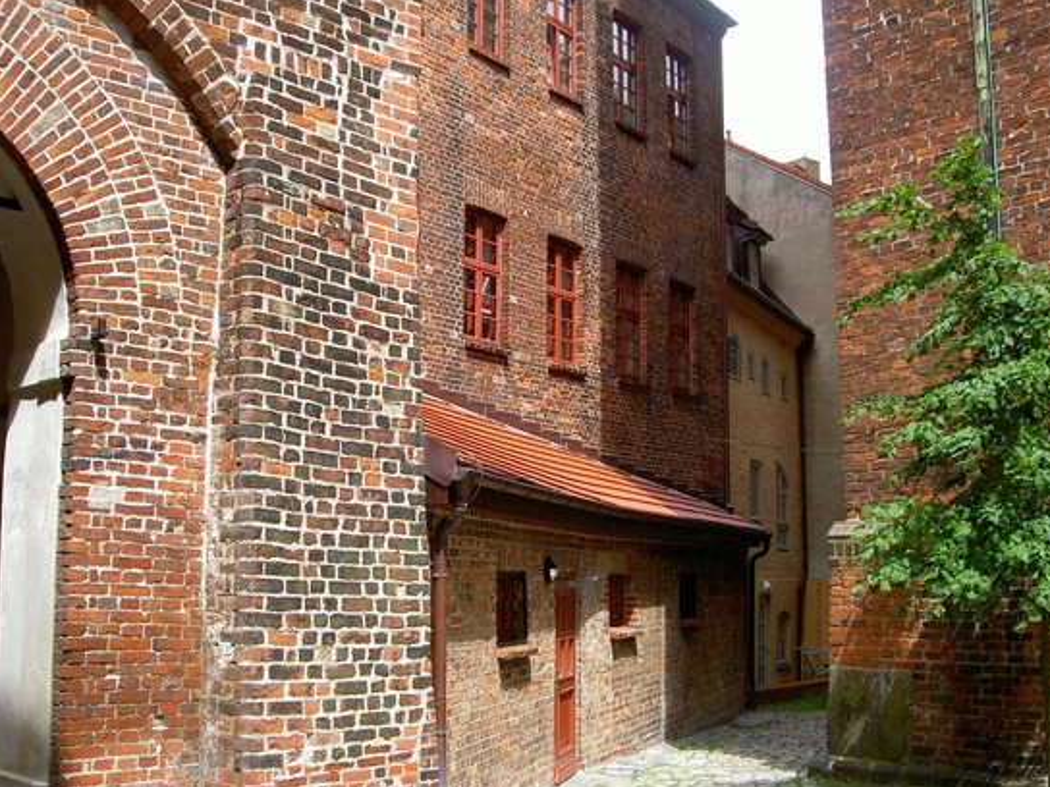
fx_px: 1304
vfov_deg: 33.6
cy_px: 428
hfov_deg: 43.8
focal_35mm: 43
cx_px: 484
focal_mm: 8
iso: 200
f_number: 4.7
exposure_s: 1/640
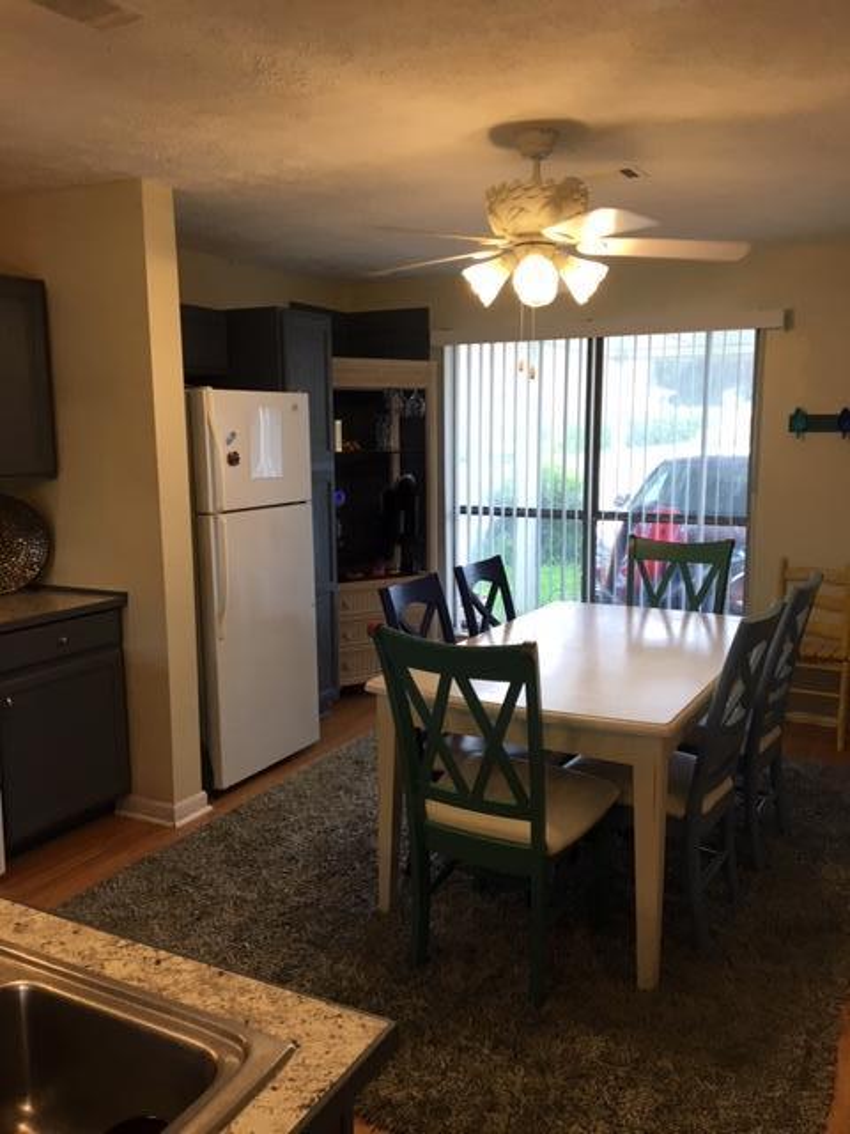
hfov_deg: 48.2
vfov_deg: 61.7
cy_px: 567
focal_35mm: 29
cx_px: 425
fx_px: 949
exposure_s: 1/30
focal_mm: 4.15
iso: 25
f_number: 2.2
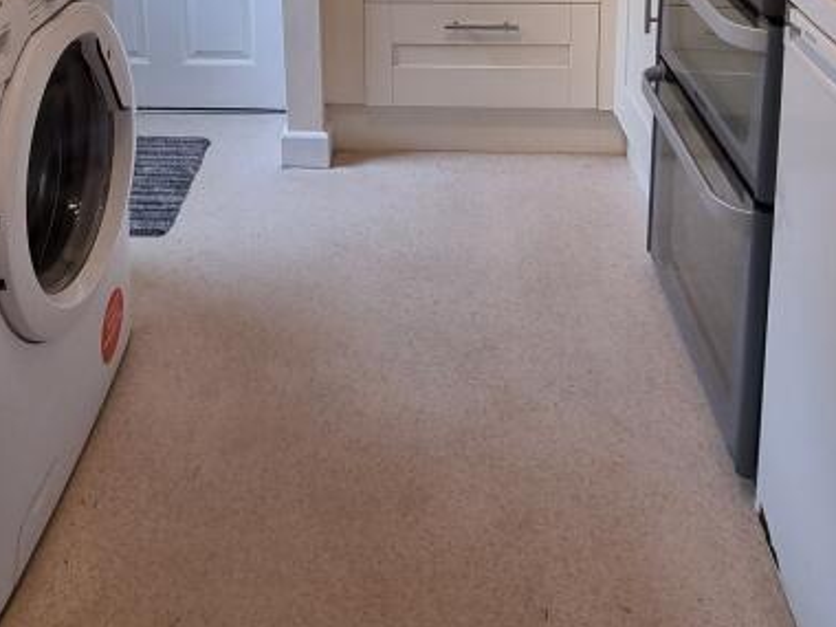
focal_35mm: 35
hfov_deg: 52.4
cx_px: 345
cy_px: -125
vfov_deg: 33.2
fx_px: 845
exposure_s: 1/50
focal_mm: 2.2
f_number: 2.2
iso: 100
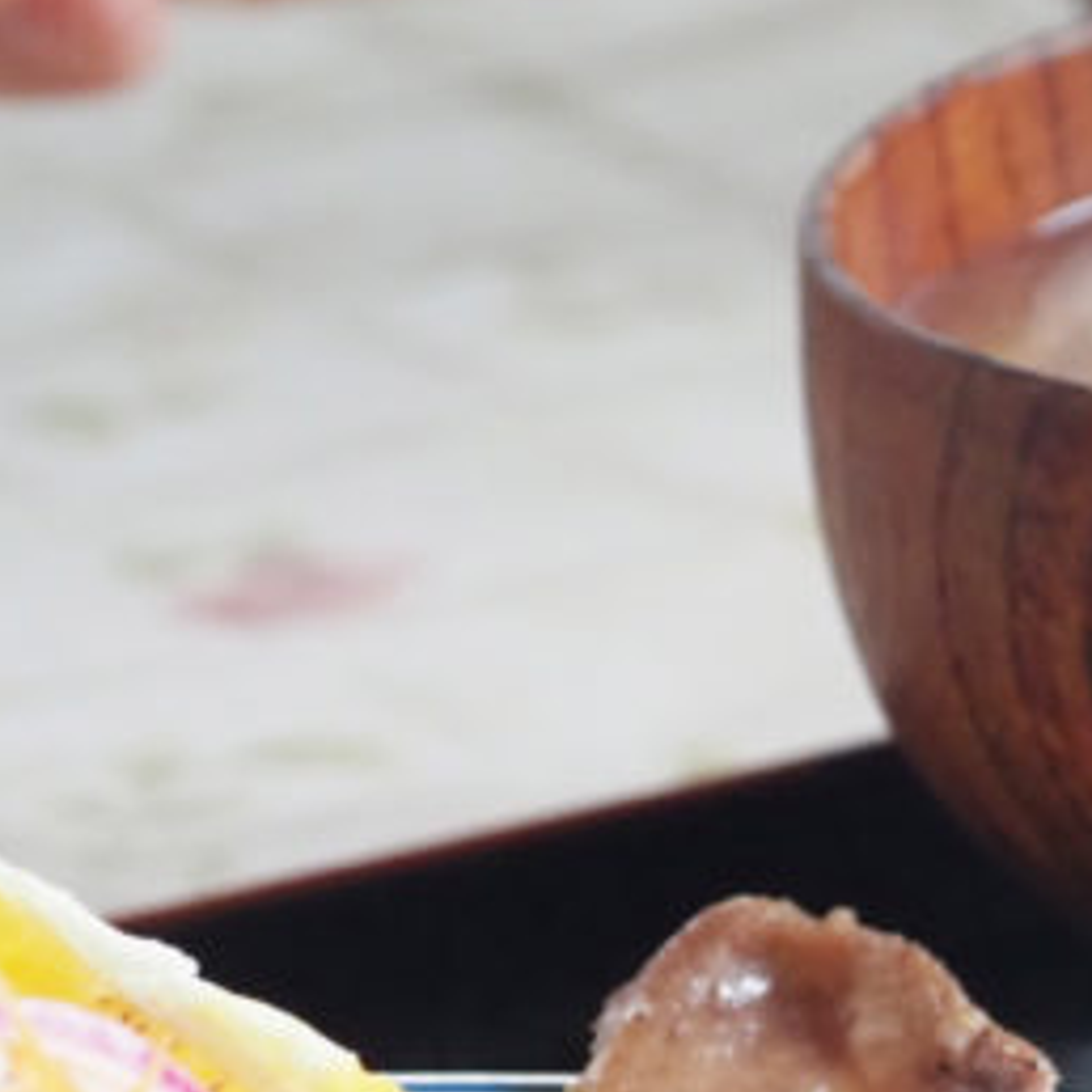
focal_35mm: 604
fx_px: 21557
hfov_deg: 2.9
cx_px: 1646
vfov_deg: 2.9
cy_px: 1172
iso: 2000
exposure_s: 1/200
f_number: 4
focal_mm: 86
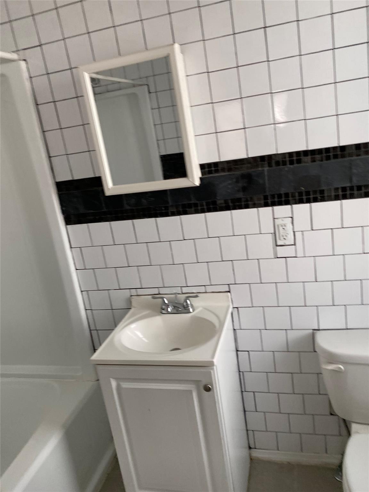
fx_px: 370
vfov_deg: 67.3
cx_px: 184
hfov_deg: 53.1
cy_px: 246
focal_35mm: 26
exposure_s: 1/121
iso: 125
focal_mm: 4.25
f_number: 1.8
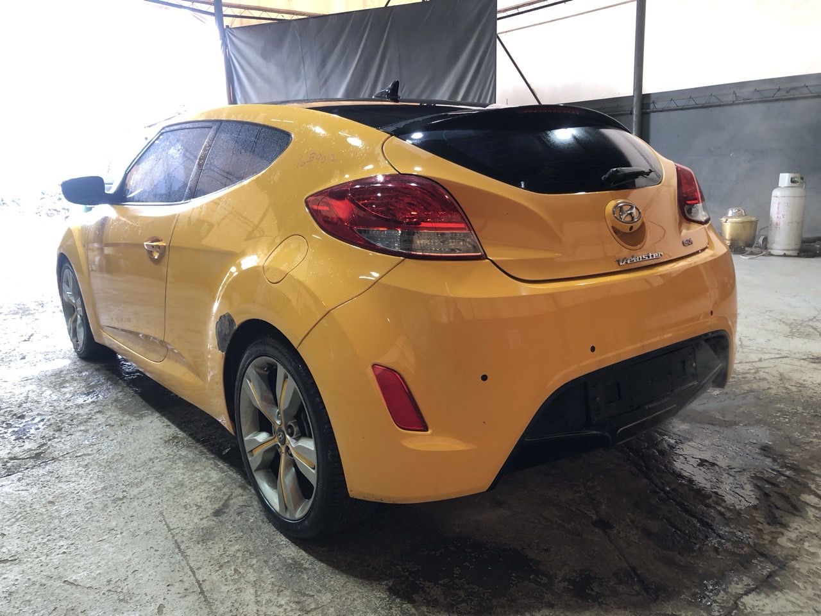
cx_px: 410
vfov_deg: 49.7
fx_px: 664
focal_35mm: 28
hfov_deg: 63.4
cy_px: 308
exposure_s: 1/40
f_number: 1.8
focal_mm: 3.99
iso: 25
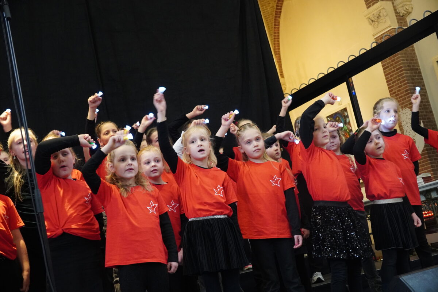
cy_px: 146
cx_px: 219
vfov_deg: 28.1
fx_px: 584
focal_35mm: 48
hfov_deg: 41.1
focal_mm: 32
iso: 3200
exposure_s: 1/60
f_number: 4
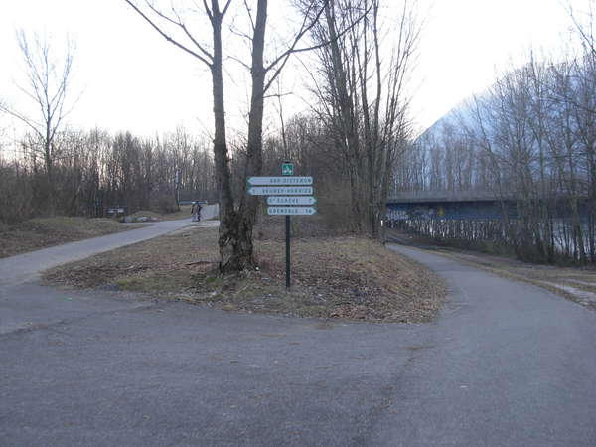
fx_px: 654
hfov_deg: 49.0
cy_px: 224
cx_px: 298
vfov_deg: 37.7
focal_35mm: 38
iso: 79
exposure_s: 1/124
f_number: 2.9
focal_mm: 6.3
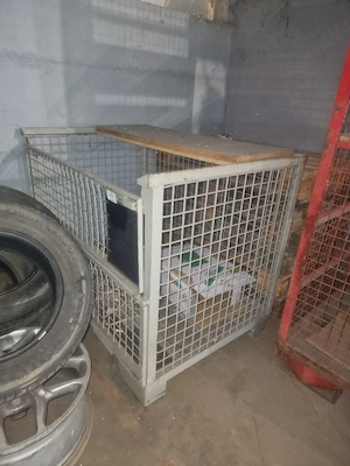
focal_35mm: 23
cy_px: 233
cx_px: 175
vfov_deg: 73.9
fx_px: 310
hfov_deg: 58.9
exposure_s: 1/25
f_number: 1.8
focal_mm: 6.4
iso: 640
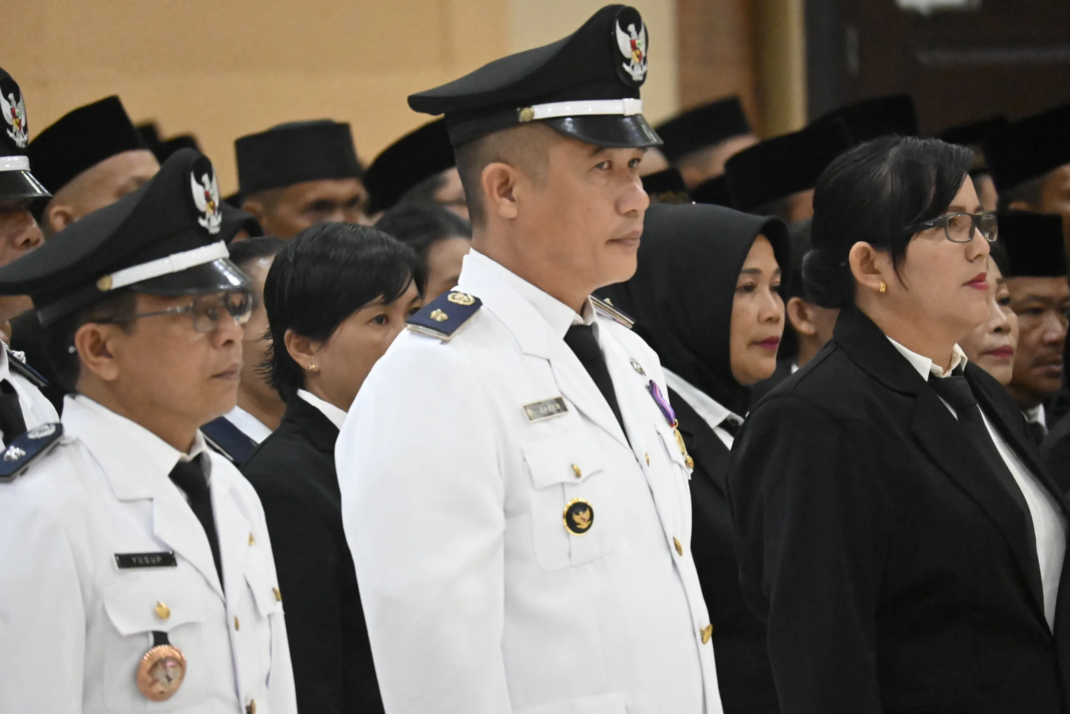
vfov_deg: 3.7
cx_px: 535
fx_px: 11146
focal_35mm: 375
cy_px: 357
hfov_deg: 5.5
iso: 12800
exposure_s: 1/100
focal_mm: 250
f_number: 6.3
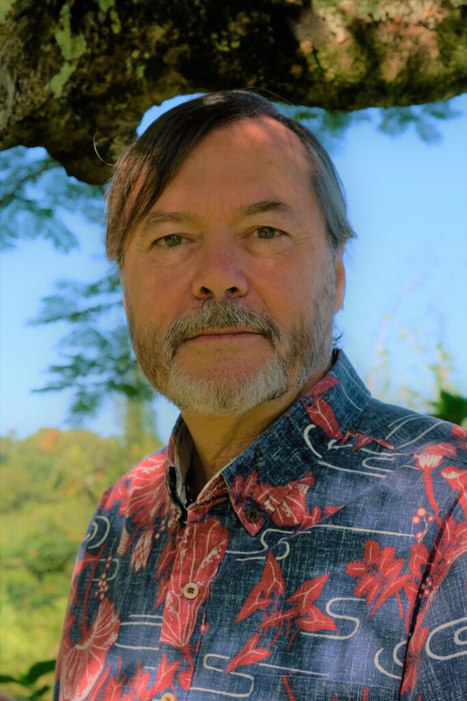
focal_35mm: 64
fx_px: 1245
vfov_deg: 31.4
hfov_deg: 21.2
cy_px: 350
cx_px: 234
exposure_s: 1/240
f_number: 8
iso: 400
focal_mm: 42.5
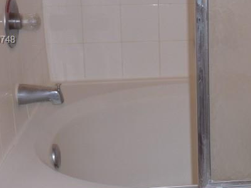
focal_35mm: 72
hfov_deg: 26.3
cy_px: 41
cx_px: 218
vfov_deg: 20.2
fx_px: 522
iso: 100
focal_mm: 6
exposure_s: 1/30
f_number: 3.7
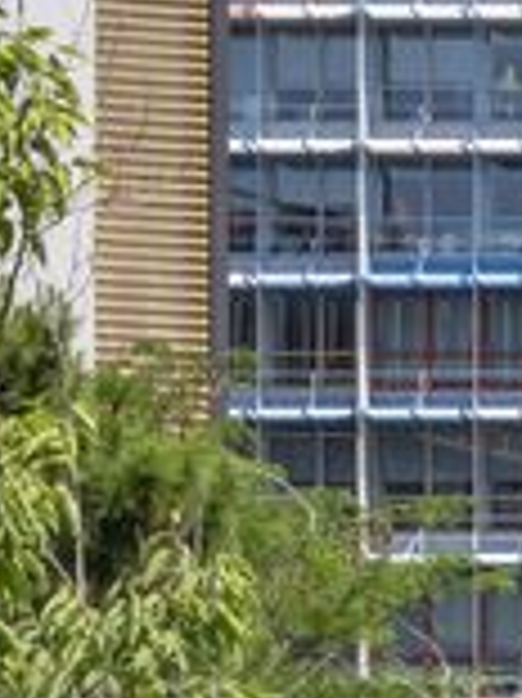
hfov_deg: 4.4
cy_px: -144
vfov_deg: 6.0
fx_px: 6624
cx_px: 1404
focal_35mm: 329
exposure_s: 1/125
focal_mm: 64.1
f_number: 18
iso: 400
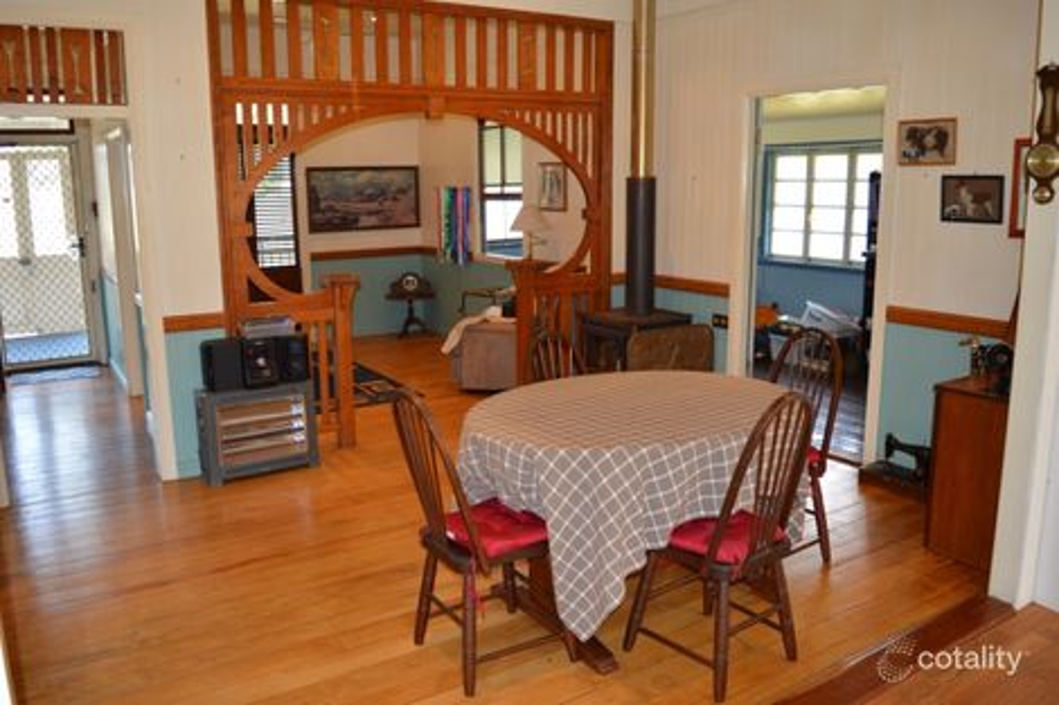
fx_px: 794
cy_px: 352
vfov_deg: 47.9
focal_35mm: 27
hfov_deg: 67.4
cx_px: 530
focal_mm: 18
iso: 400
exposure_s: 1/80
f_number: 4
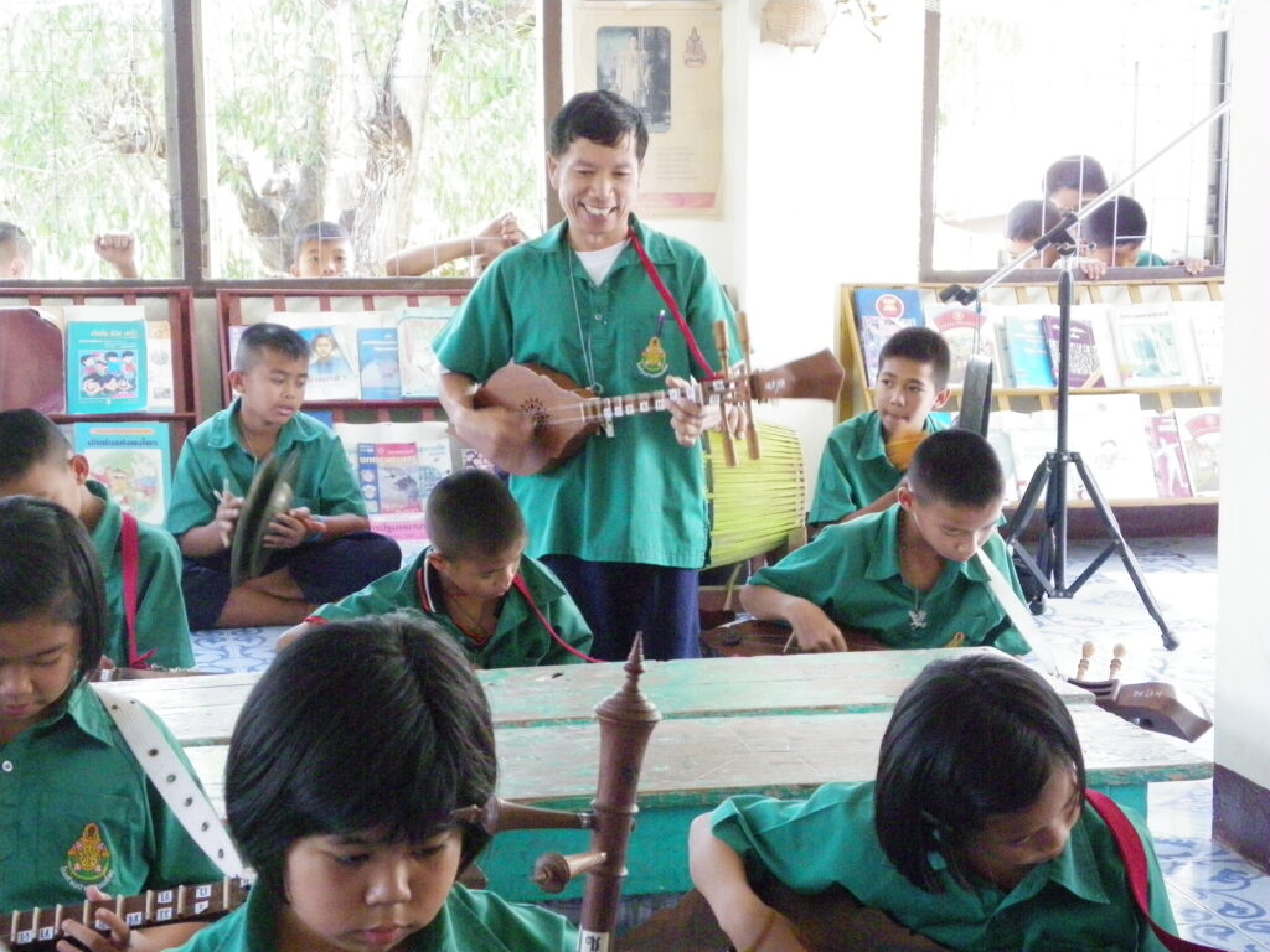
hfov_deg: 27.0
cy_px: 476
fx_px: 2642
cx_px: 635
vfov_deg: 20.4
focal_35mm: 72
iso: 800
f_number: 3.5
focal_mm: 12.7
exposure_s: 1/50
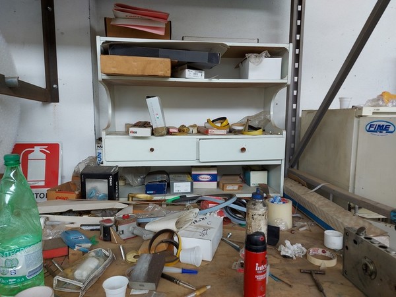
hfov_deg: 71.6
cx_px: 198
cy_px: 148
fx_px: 275
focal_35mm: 24
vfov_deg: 56.8
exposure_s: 1/60
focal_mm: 5.23
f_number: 1.8
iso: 32
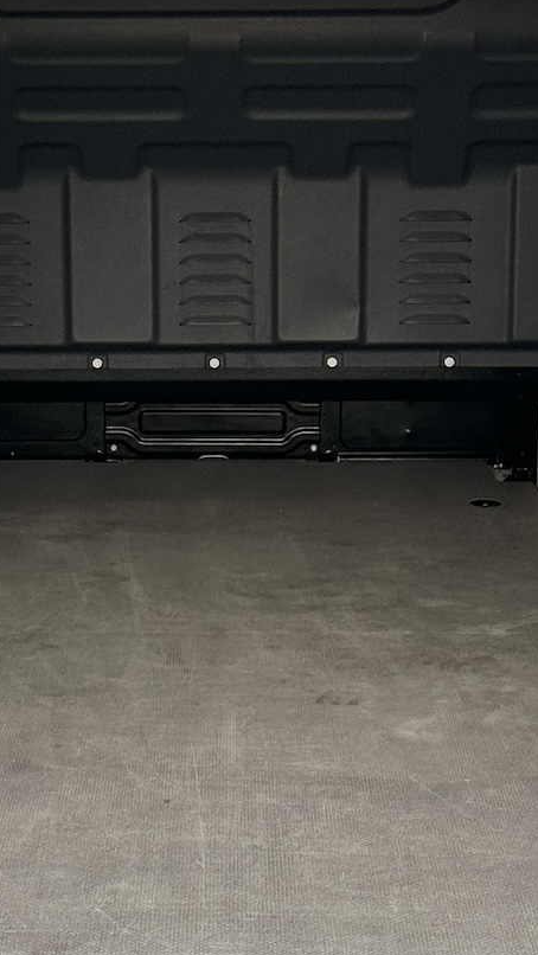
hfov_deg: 14.5
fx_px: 2103
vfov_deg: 25.5
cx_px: 162
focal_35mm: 83
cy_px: 373
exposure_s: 1/121
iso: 125
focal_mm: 6.86
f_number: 1.78
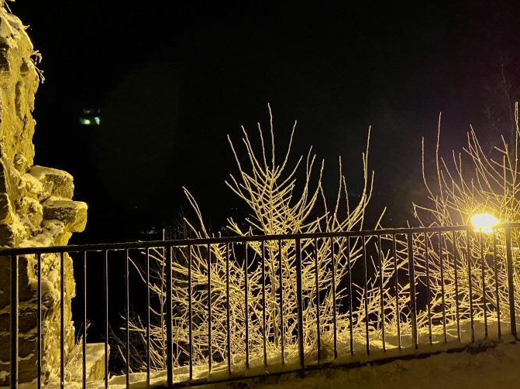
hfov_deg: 58.2
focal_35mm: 31
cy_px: 162
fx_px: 466
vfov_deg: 45.3
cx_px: 288
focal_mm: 4.25
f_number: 1.8
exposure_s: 1/25
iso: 640
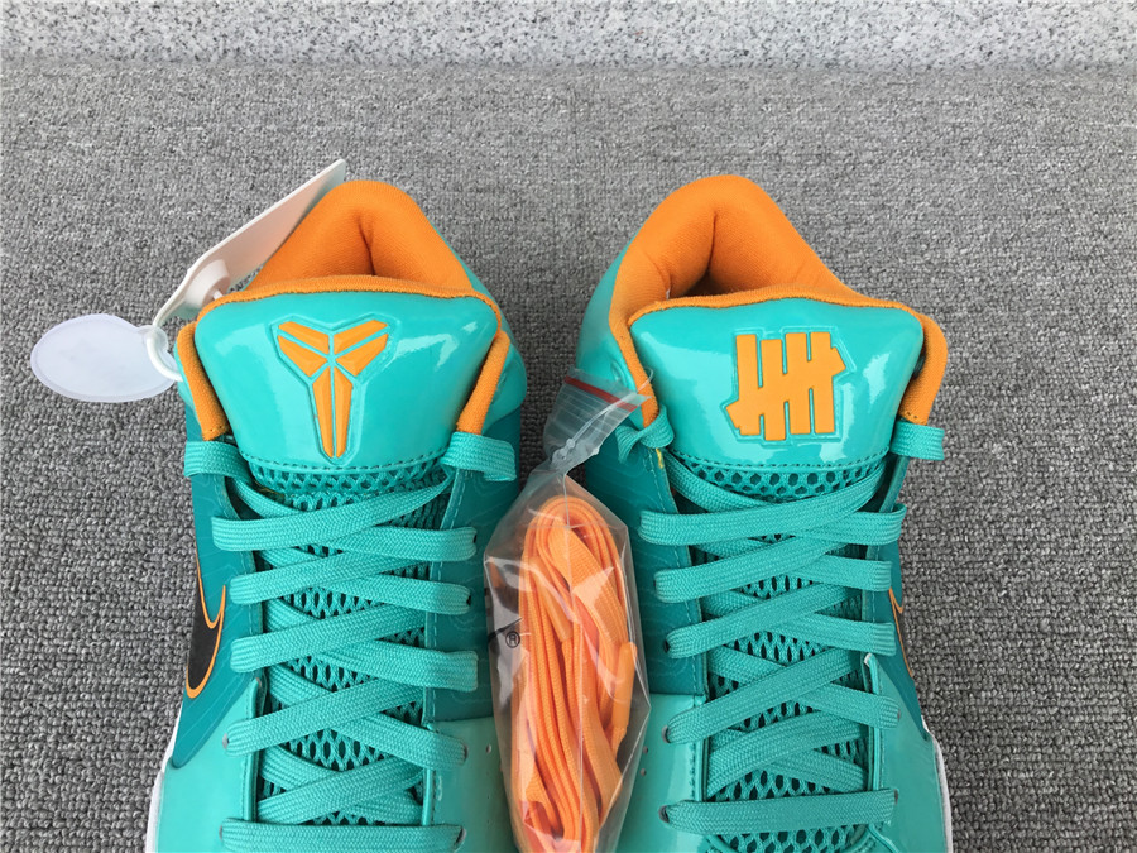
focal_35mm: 31
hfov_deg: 58.4
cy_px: 426
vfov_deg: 45.4
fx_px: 1018
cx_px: 568
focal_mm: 3.3
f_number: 2.4
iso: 25
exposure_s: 1/304
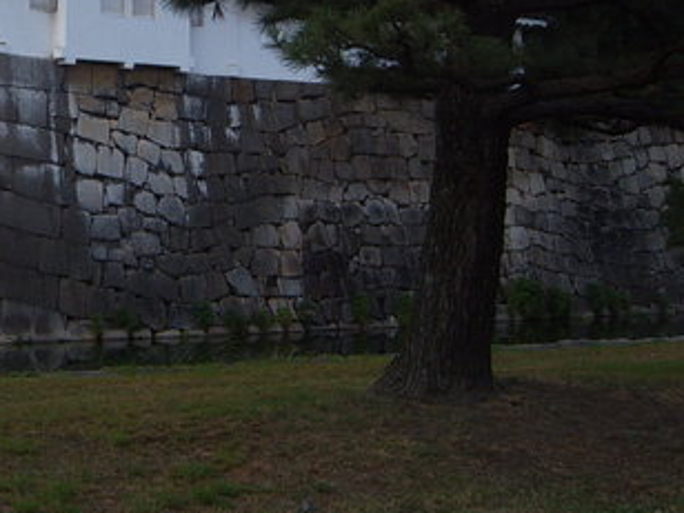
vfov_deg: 18.8
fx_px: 1521
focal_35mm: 77
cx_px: -24
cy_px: 49
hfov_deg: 24.0
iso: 63
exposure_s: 1/180
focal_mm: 6.2
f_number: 6
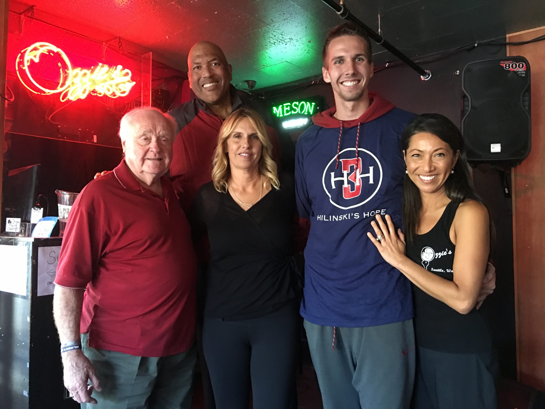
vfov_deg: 48.2
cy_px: 204
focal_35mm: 29
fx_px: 457
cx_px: 272
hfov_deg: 61.7
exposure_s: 1/4
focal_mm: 4.15
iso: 64
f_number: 2.2
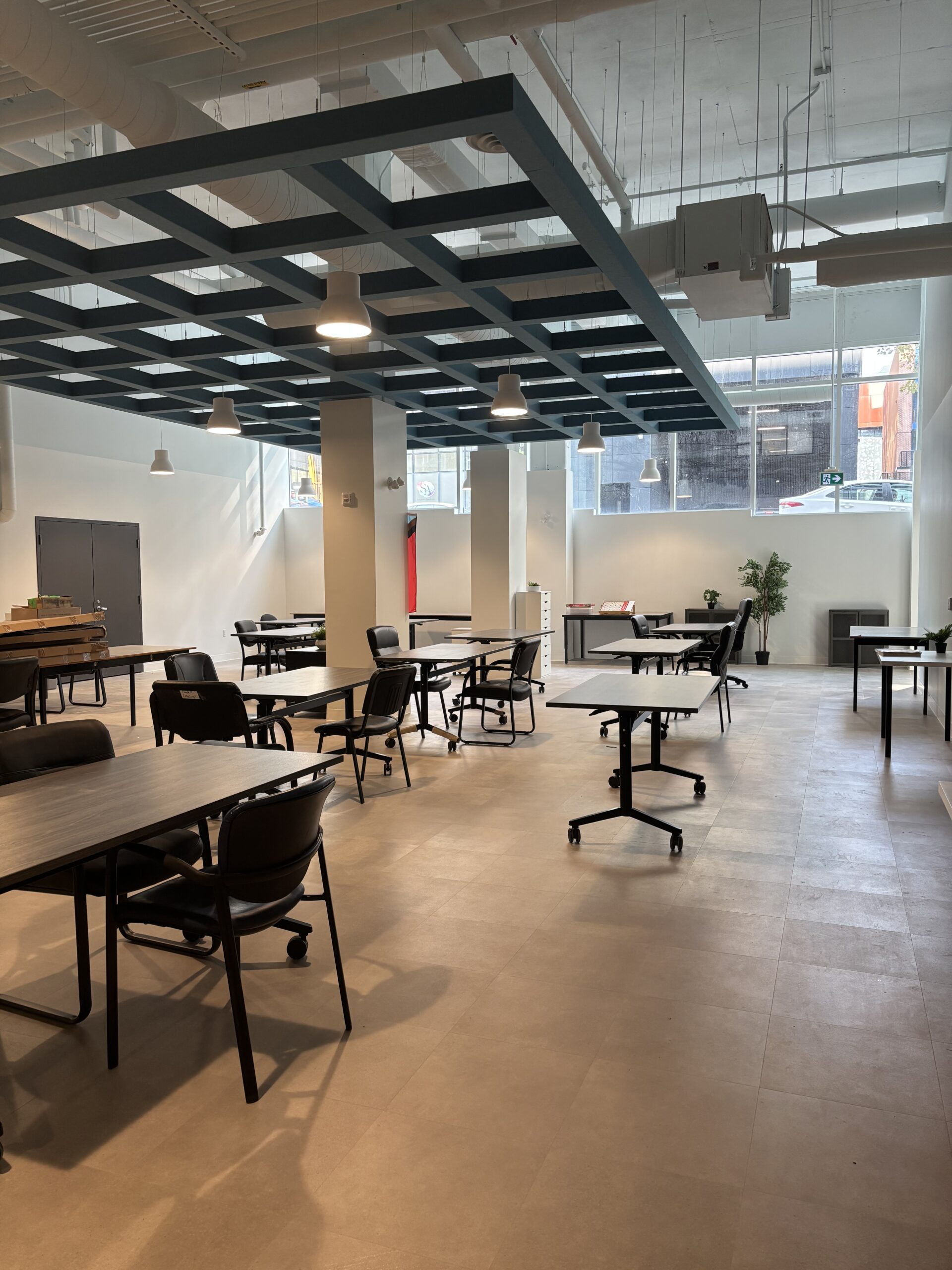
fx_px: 953
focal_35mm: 26
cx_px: 476
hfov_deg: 53.1
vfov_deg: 67.3
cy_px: 635
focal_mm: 5.96
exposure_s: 1/112
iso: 125
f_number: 1.6
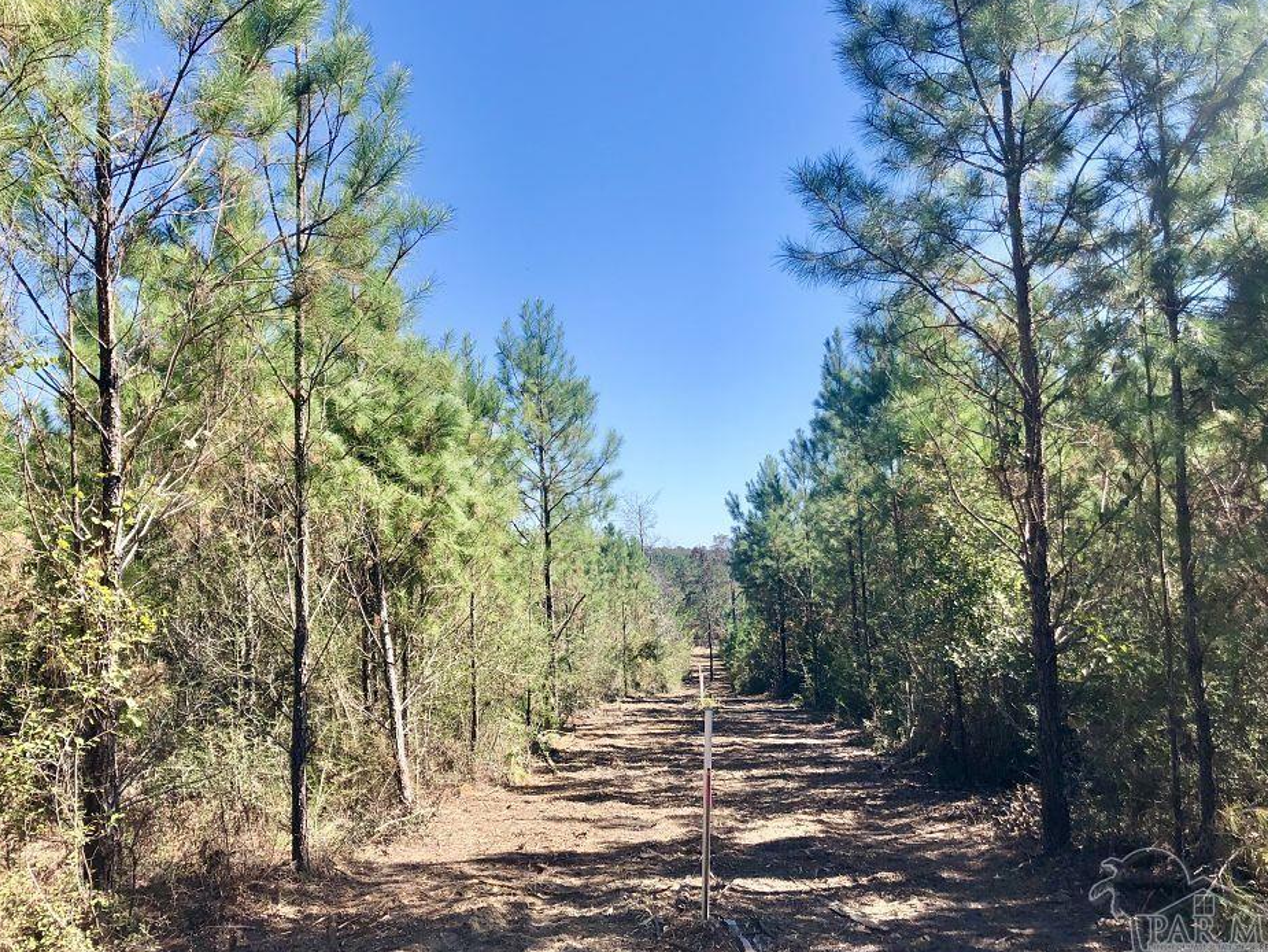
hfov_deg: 58.3
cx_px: 633
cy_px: 471
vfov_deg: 45.5
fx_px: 1136
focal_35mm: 31
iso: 20
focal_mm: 3.99
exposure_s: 1/1066
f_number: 1.8
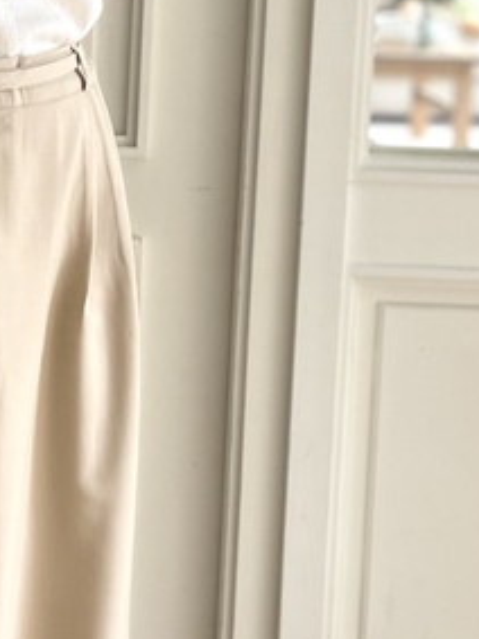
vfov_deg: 21.2
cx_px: 0
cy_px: 192
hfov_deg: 15.7
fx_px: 1699
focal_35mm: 92
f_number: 1.6
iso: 50
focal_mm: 5.1
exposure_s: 1/121
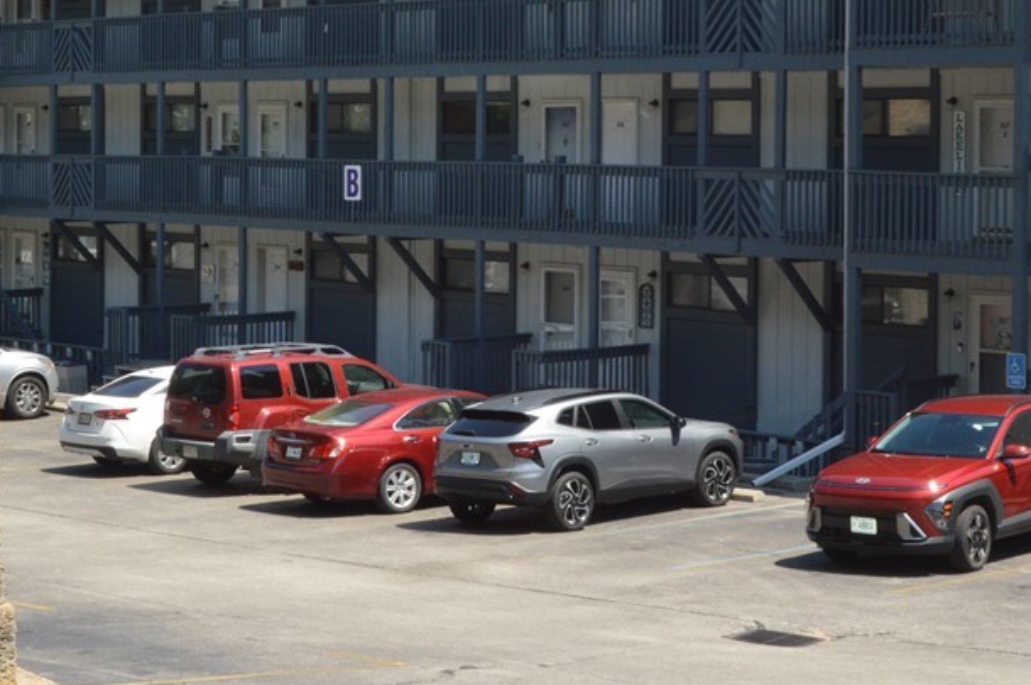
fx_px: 2371
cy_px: 171
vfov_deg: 16.3
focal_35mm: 83
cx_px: 618
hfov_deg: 24.5
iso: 800
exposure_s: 1/200
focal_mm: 31
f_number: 22
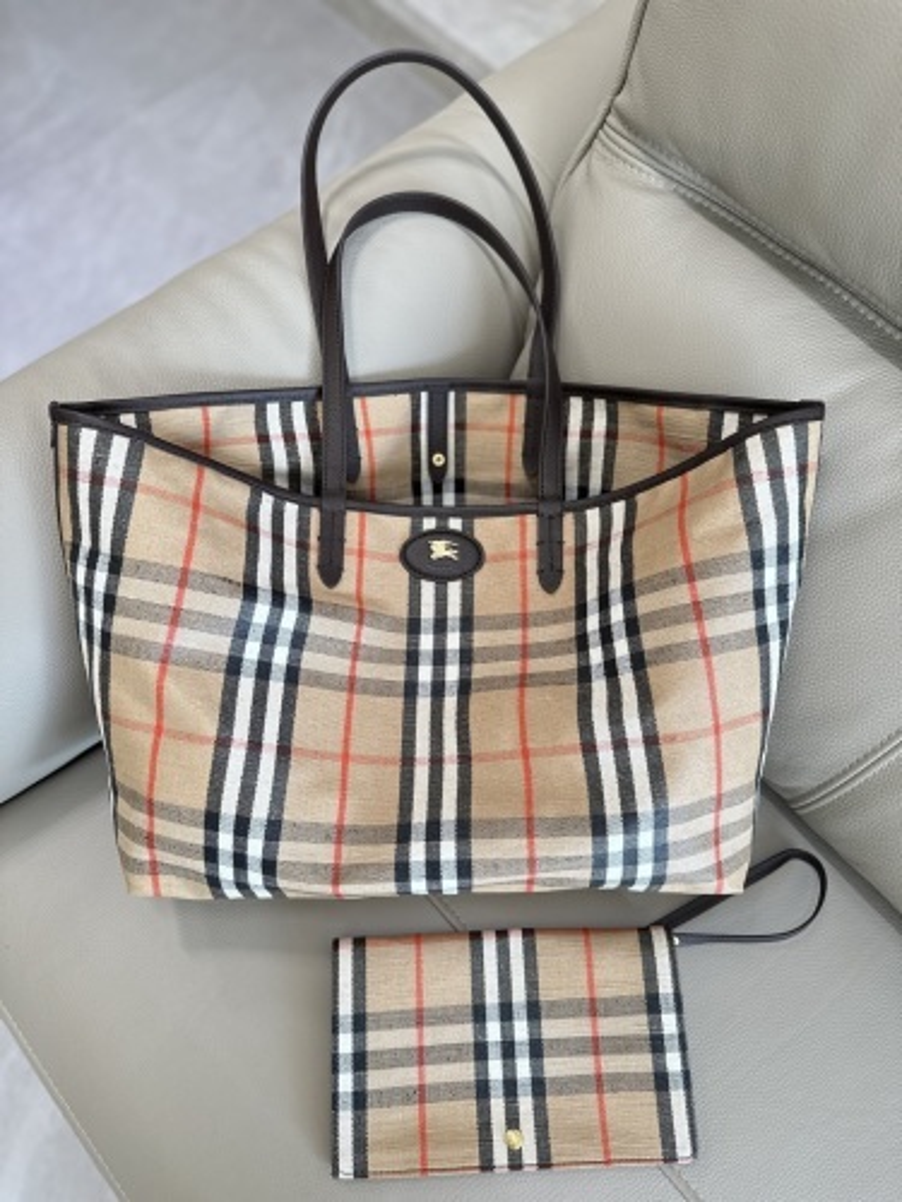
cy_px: 601
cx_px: 451
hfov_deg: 56.8
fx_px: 834
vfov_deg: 71.6
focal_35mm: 24
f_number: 1.78
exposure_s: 1/121
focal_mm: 6.86
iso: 200
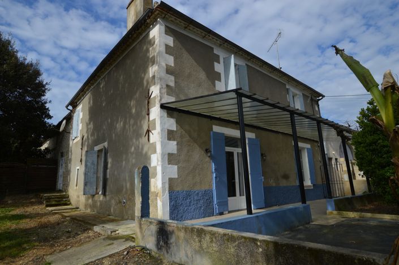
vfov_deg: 59.3
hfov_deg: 81.3
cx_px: 200
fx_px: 232
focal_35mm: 21
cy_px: 132
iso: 100
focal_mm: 14
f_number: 9
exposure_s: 1/320
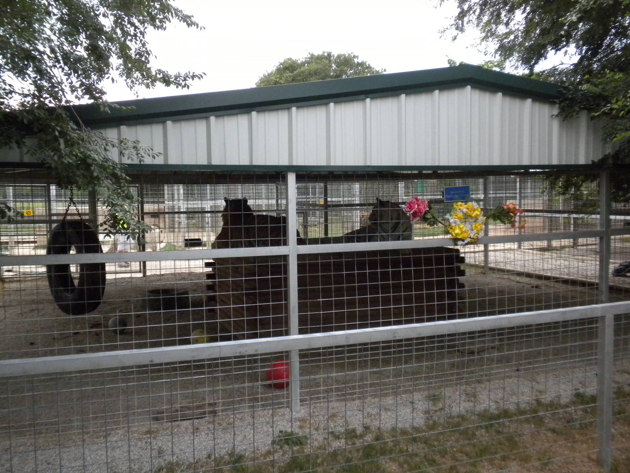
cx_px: 315
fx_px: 673
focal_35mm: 37
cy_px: 236
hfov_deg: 50.1
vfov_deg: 38.7
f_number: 3.5
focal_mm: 6.6
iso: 400
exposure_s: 1/513
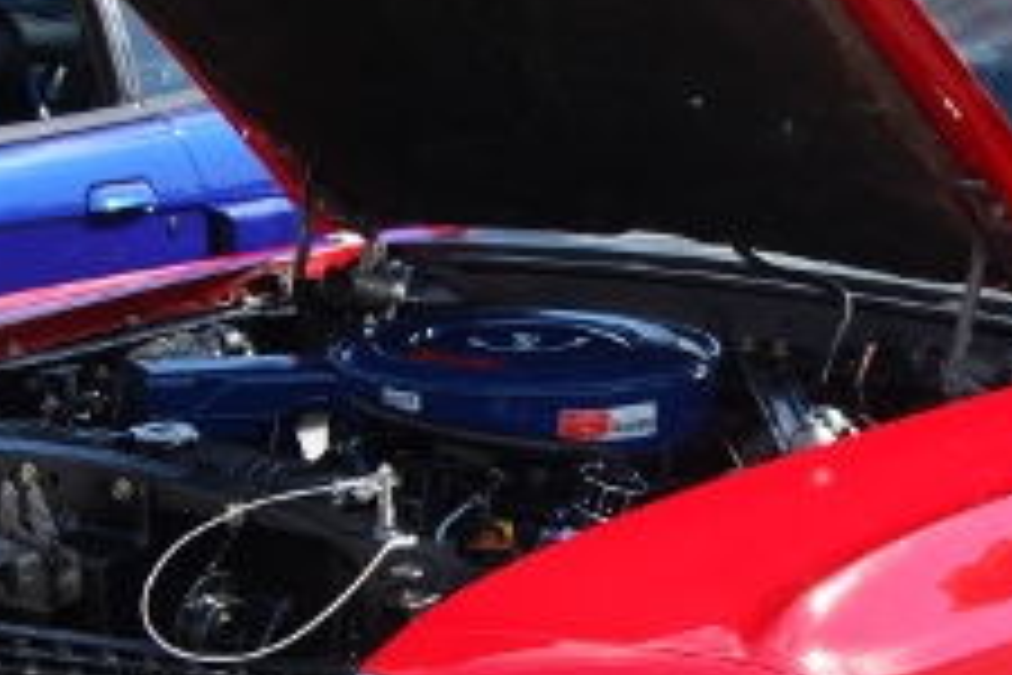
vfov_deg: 10.7
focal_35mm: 128
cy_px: 495
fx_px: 3598
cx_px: 792
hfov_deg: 15.9
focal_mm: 30
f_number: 6.3
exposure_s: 1/160
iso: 100
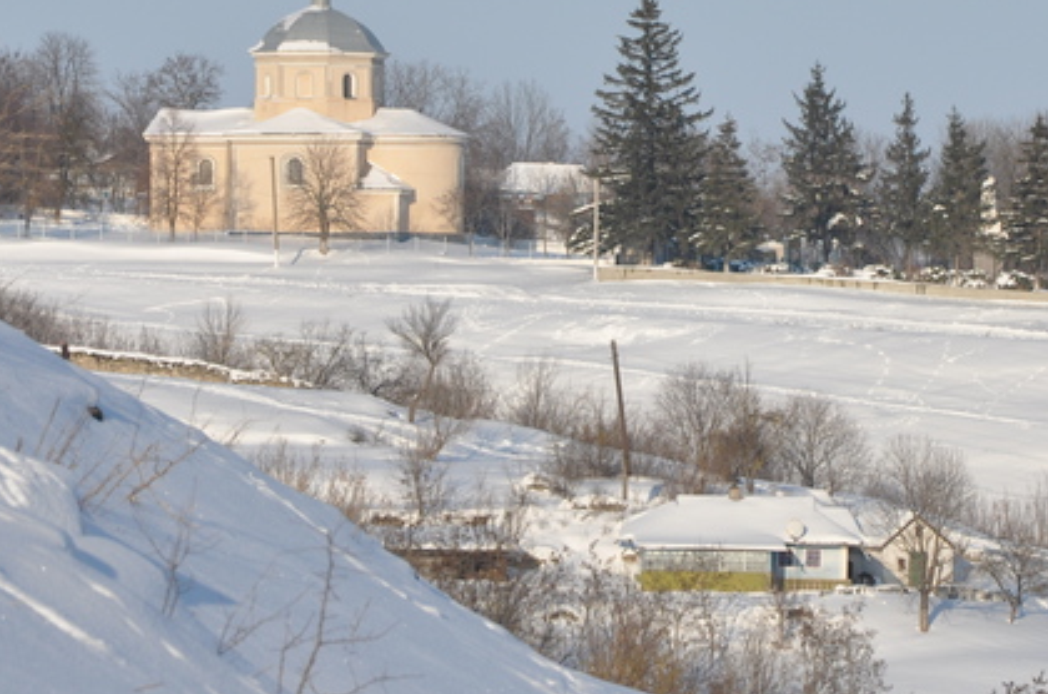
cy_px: 130
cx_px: 751
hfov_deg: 6.5
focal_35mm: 319
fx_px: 9266
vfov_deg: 4.3
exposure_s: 1/800
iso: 200
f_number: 9
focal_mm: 105
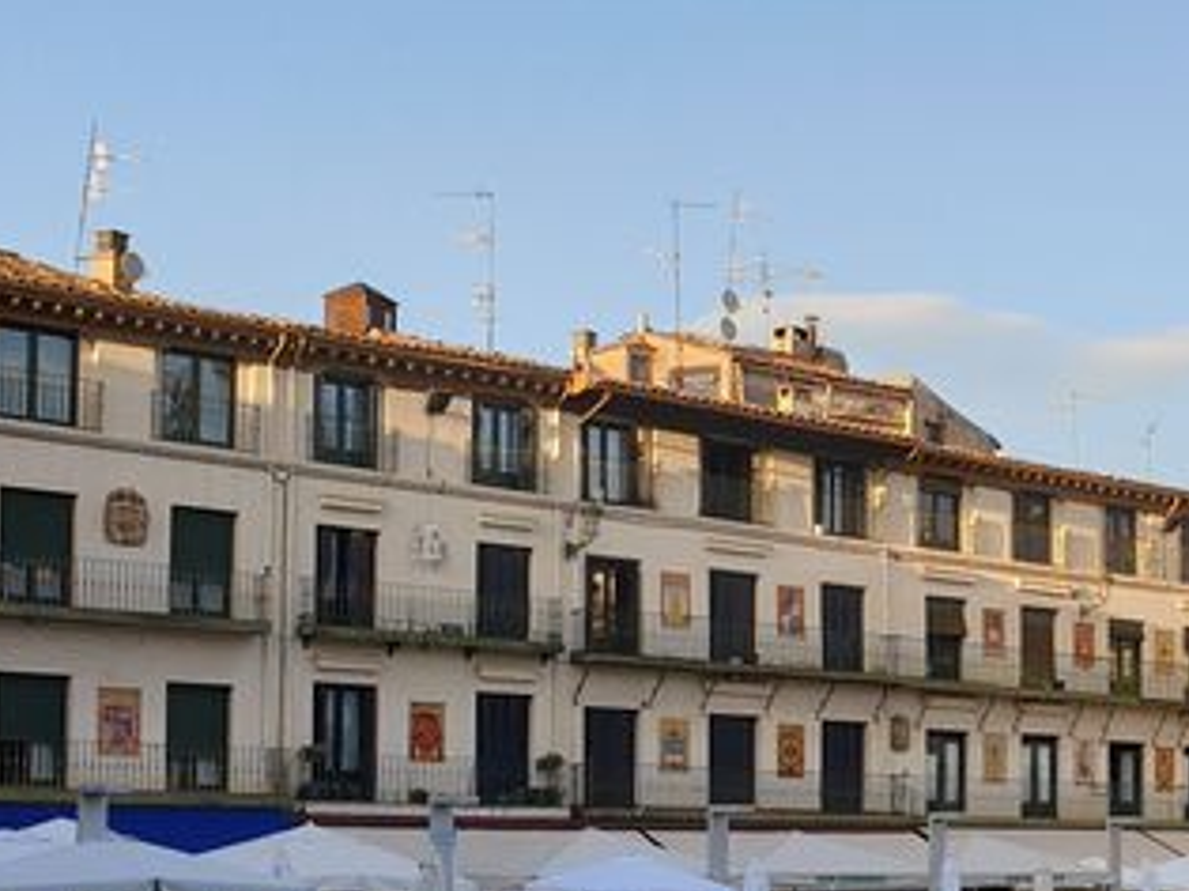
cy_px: 751
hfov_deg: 26.7
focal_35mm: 66
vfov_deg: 21.9
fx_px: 2266
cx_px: 1348
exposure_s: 1/382
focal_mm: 4.3
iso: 50
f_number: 2.4
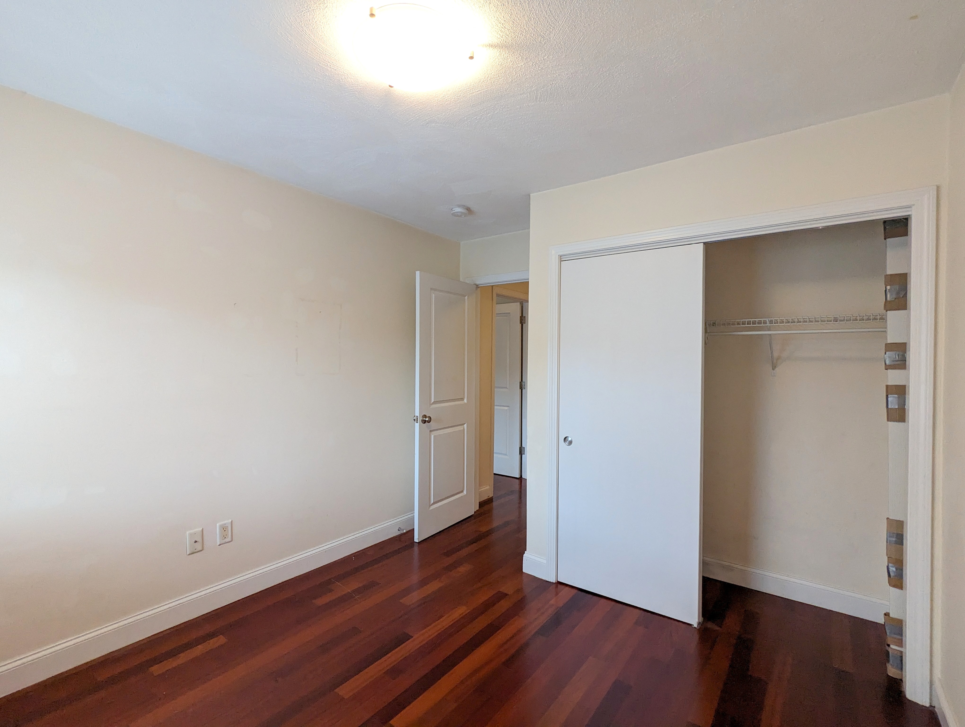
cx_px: 482
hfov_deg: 94.4
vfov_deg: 78.2
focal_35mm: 16
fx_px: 447
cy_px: 364
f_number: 2.2
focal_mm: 2.35
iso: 126
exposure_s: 1/30
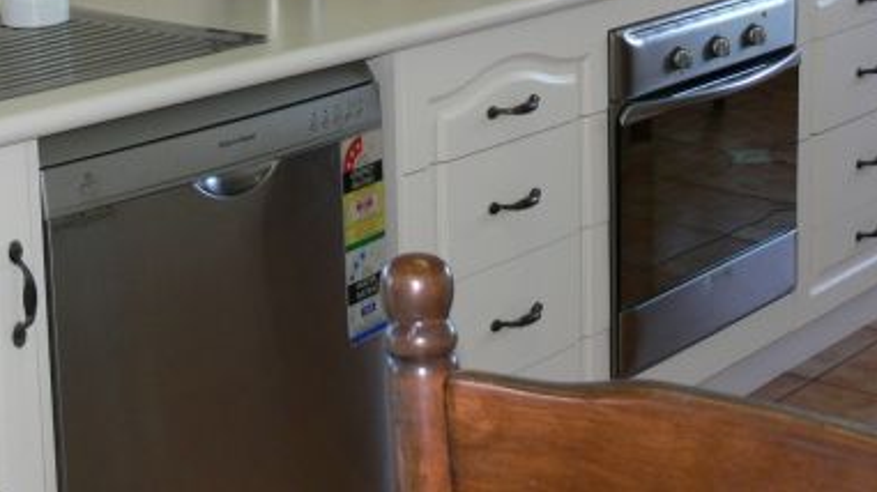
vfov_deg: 14.3
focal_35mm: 80
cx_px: 474
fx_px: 1860
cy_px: -193
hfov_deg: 26.5
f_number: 2.8
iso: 100
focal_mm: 7.4
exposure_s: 1/30
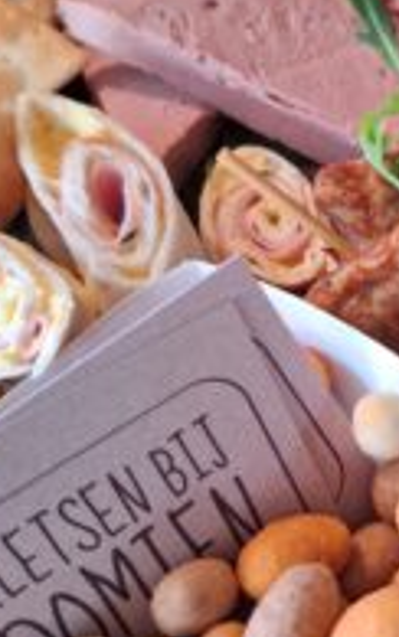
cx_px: 445
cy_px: 294
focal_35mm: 50
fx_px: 869
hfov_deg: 24.1
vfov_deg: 40.3
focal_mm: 5.54
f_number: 1.8
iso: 250
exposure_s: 1/50
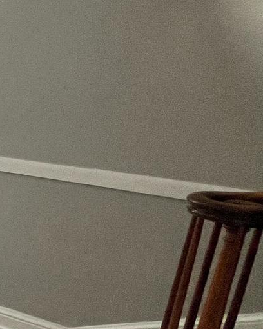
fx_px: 496
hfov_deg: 14.5
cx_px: -394
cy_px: 151
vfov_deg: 36.6
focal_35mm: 51
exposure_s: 1/99
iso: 125
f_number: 1.8
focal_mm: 1.57
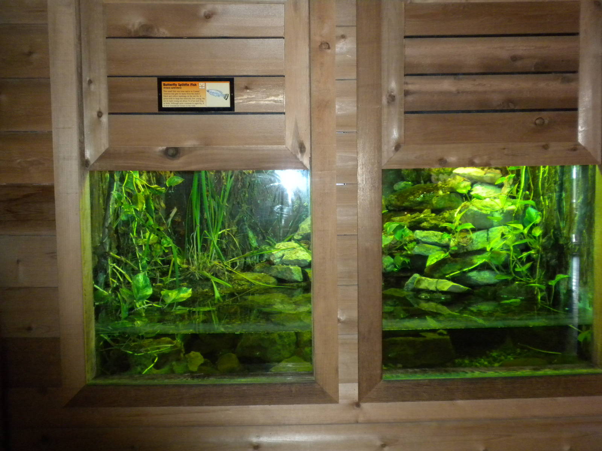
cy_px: 226
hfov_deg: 50.1
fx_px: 643
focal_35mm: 37
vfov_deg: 38.7
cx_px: 301
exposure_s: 1/30
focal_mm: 6.6
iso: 400
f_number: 3.5
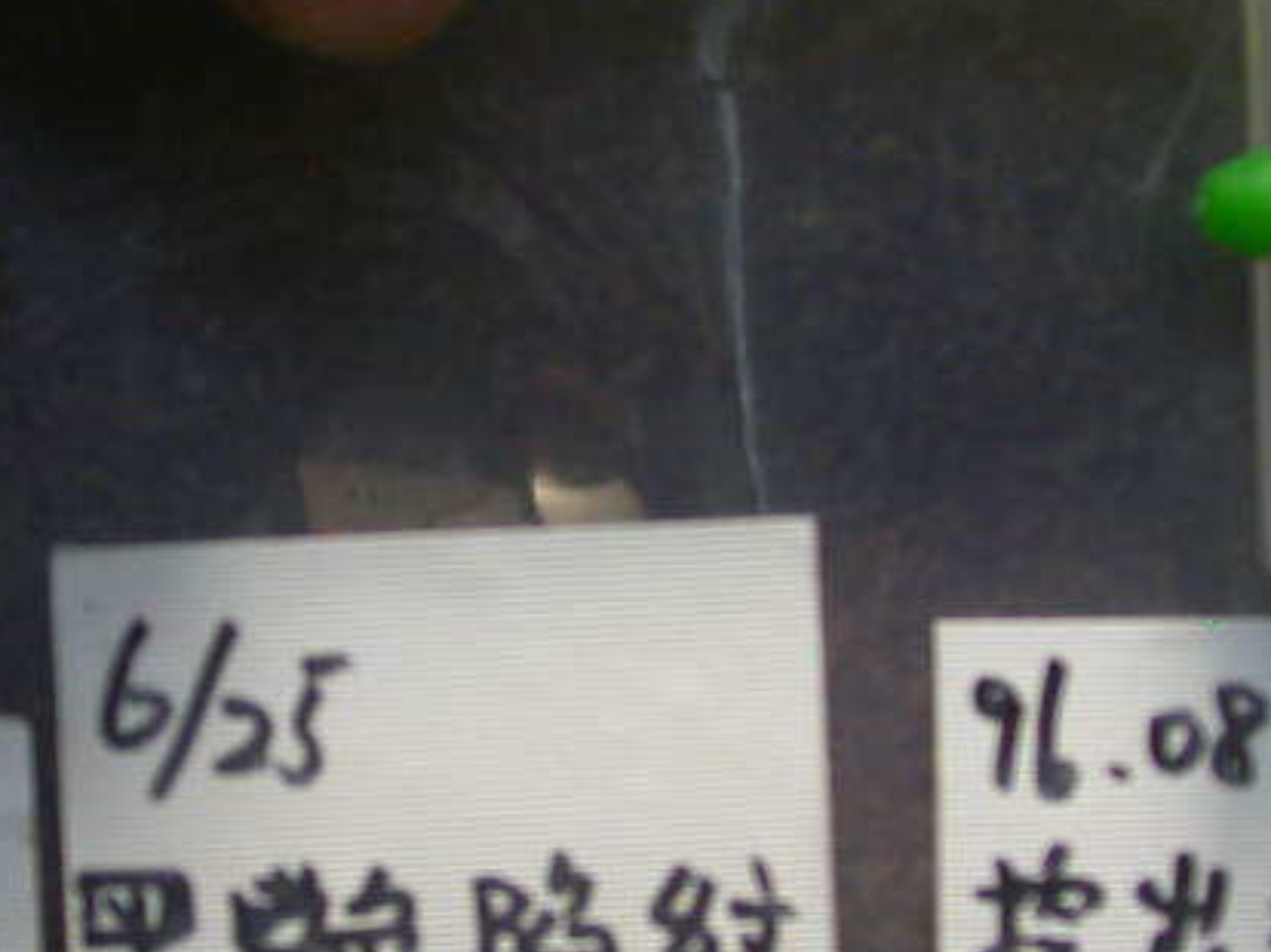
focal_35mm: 94
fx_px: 3449
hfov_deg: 20.8
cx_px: 500
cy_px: 571
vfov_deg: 15.7
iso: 100
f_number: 2.6
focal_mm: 7.85
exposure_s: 1/20.4
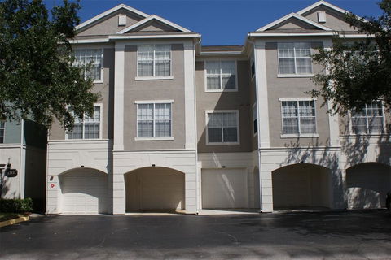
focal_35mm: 33
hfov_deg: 57.2
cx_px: 196
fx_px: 358
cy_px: 130
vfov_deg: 40.0
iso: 100
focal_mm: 22
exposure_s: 1/160
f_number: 16
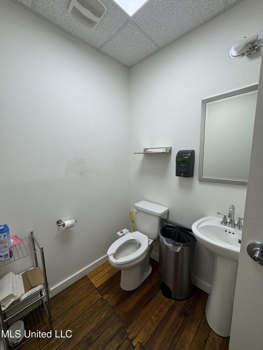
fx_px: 142
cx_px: 132
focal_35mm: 14
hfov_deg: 85.7
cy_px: 175
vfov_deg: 102.1
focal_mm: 2.22
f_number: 2.2
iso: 64
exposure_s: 1/120
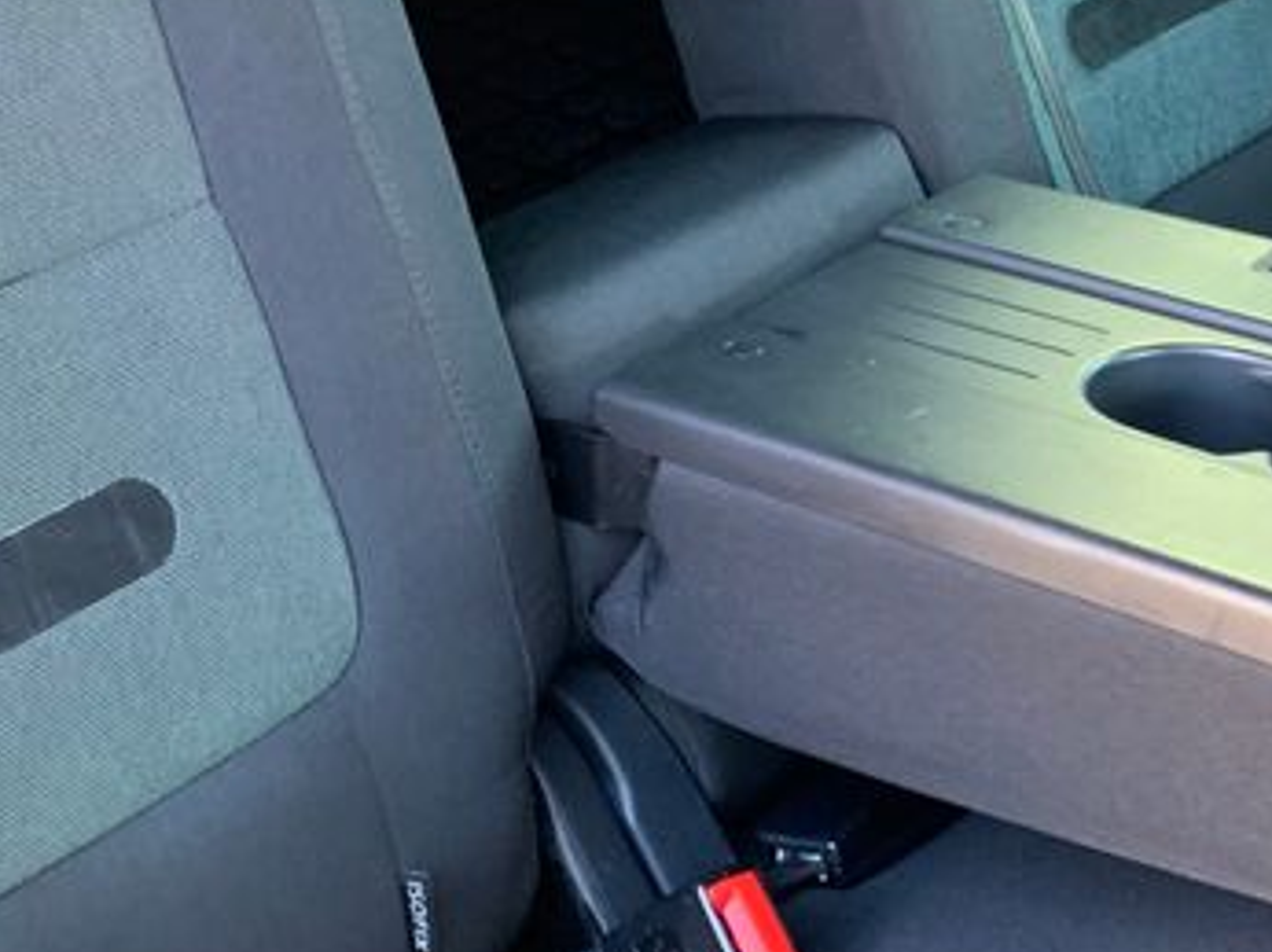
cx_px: 463
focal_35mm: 77
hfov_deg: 25.3
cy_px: 243
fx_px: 2827
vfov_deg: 19.0
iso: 160
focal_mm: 4.25
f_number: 1.8
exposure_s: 1/60
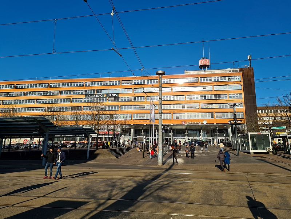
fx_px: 219
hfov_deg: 67.3
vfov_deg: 53.1
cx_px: 146
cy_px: 110
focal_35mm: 26
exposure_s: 1/3744
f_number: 1.8
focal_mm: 5.4
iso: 50
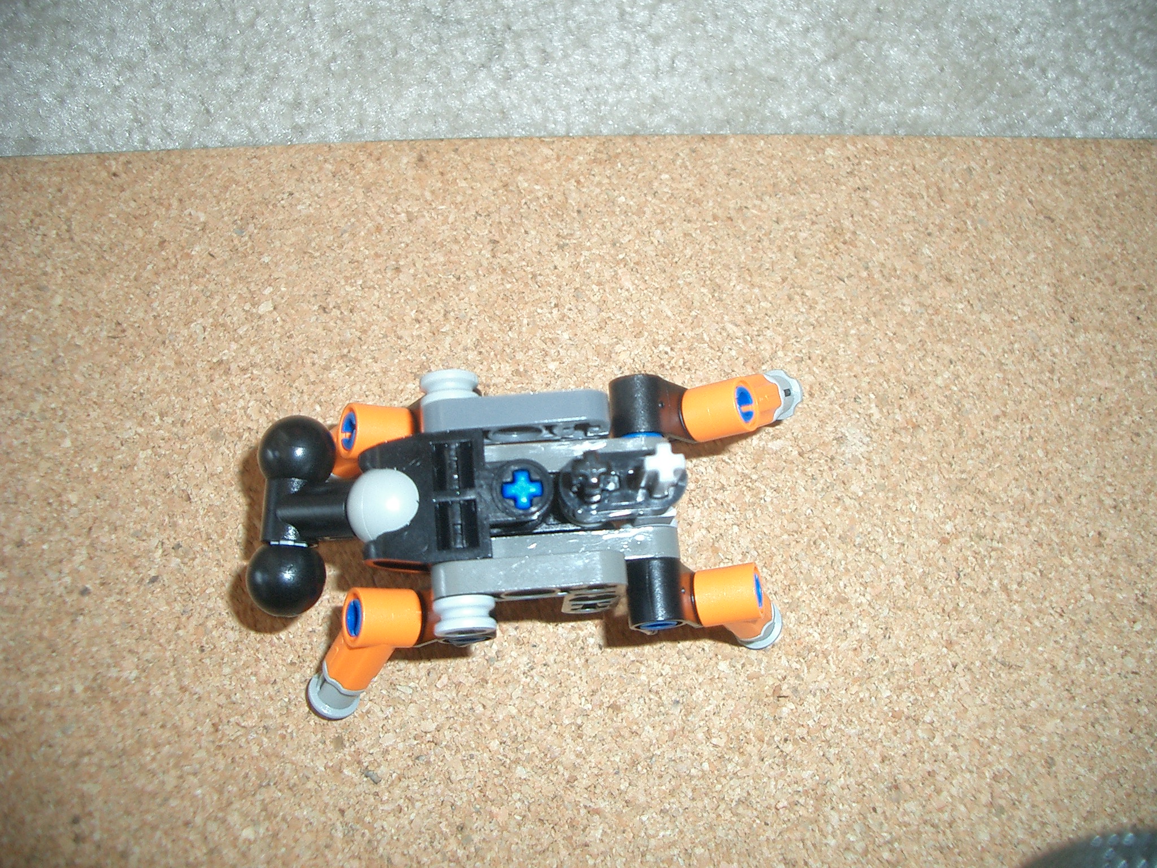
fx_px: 1170
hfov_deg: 52.6
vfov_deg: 40.7
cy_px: 434
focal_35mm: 35
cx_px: 578
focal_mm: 5.8
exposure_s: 1/40
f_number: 2.6
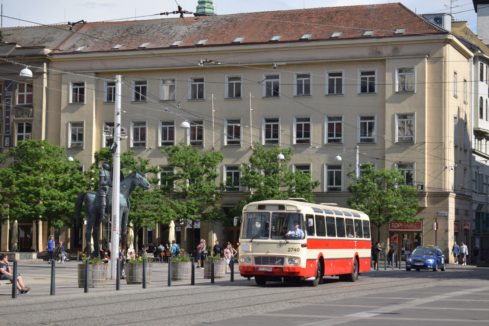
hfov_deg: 24.6
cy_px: 163
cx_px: 244
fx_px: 1121
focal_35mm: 82
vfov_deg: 16.6
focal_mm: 55
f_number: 5.6
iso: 200
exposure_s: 1/1000
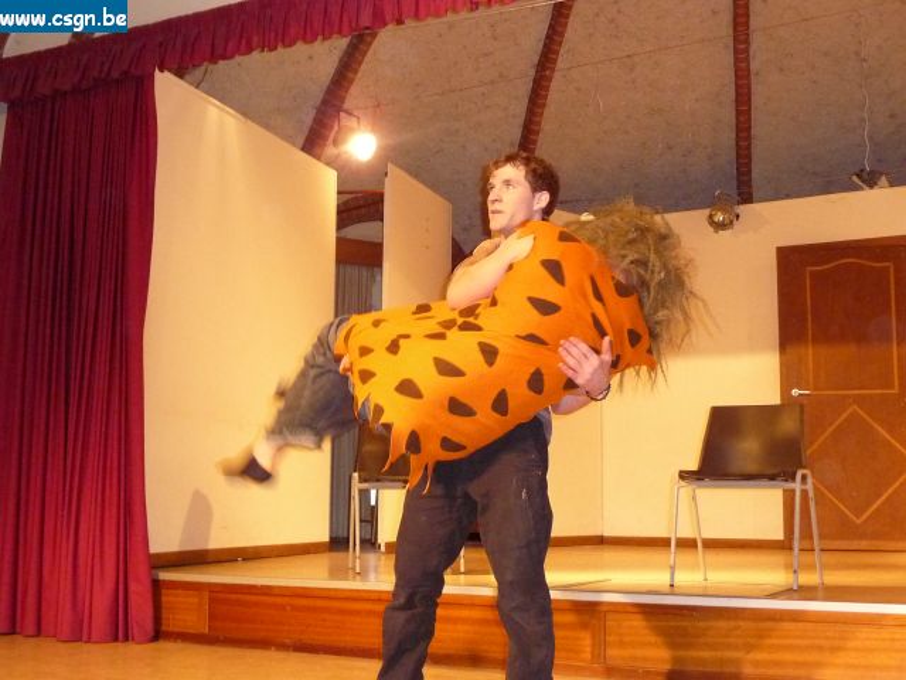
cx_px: 453
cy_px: 340
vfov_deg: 31.5
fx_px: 1204
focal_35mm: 46
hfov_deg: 41.2
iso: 640
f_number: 3.6
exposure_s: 1/30
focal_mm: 5.6
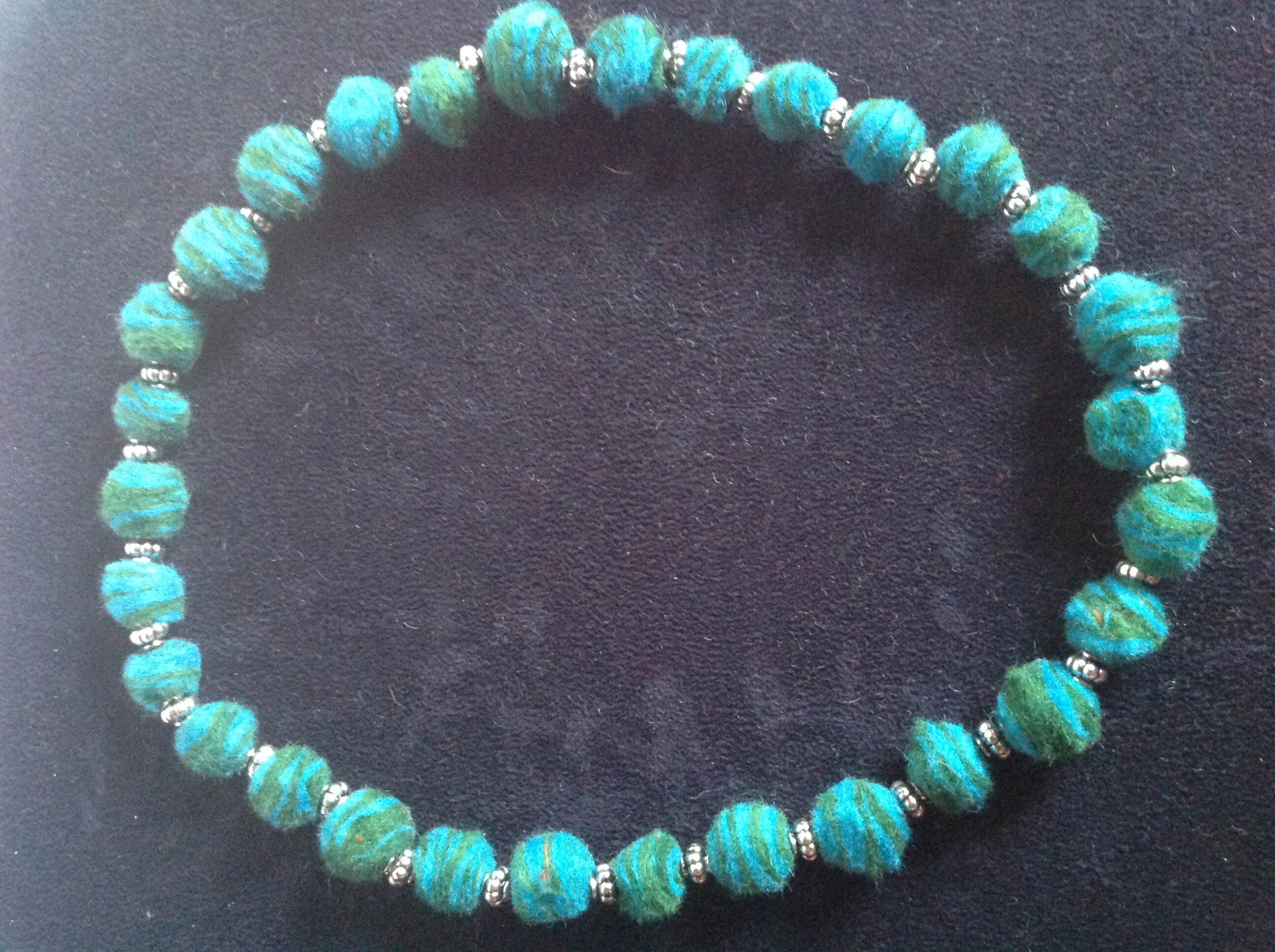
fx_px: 1287
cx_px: 638
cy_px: 476
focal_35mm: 35
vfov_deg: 40.6
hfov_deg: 52.7
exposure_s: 1/15
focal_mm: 4.28
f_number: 2.4
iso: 640
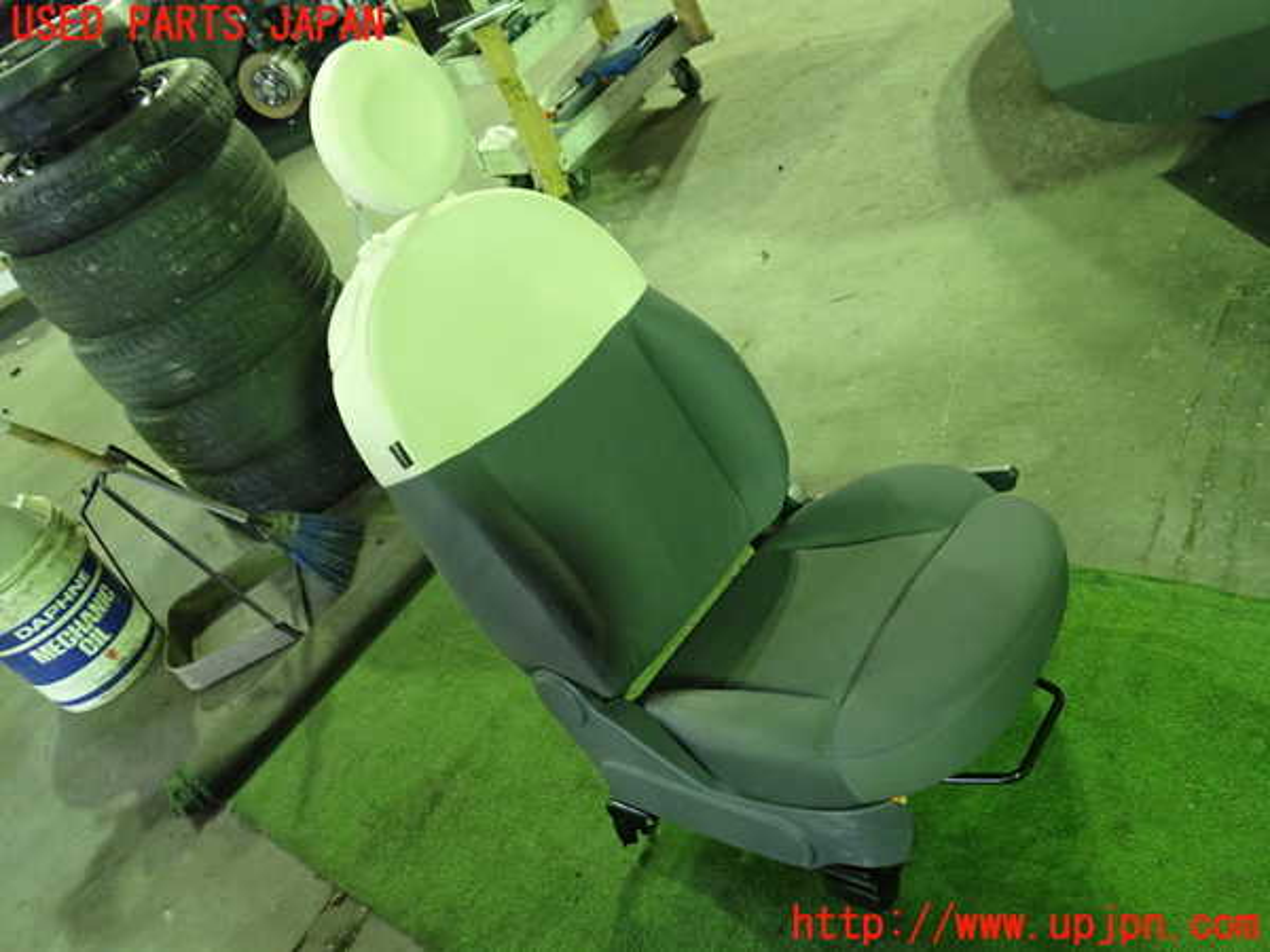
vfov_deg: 46.8
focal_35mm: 30
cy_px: 476
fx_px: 1101
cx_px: 635
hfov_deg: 60.0
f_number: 2.3
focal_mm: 5.4
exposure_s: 1/25
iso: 800
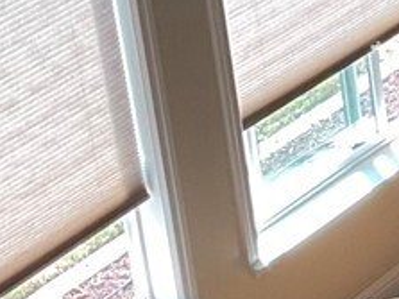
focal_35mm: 208
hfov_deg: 8.9
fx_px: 2396
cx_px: 828
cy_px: -54
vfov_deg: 7.1
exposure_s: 1/120
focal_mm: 3
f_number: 1.8
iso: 64
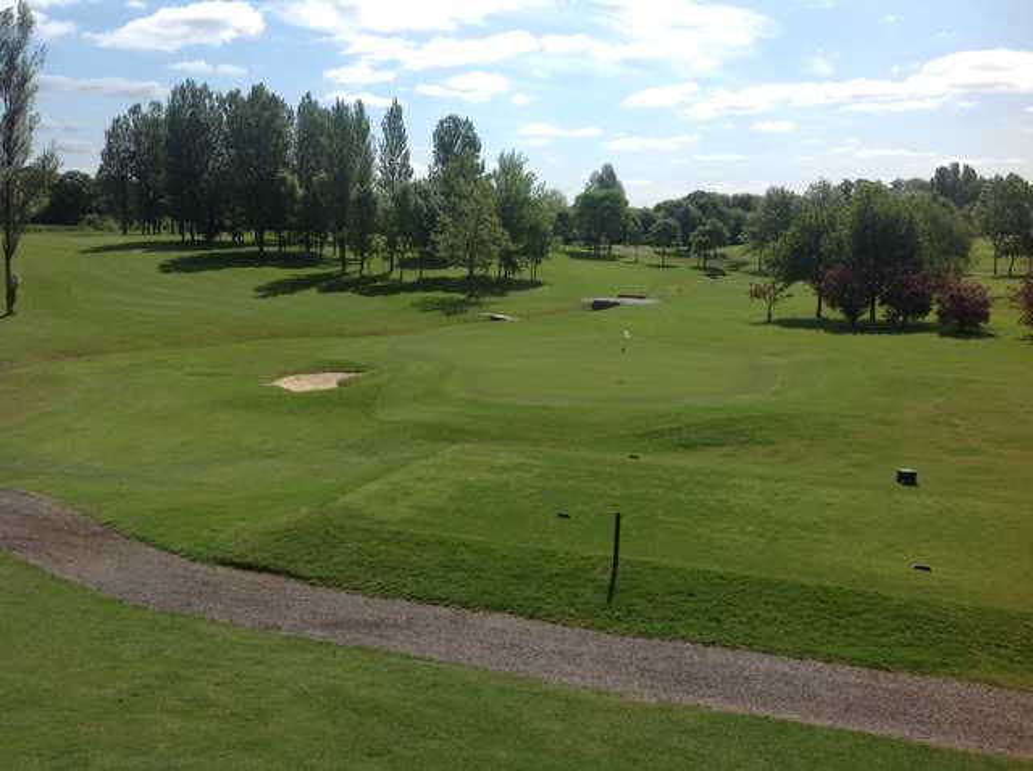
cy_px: 386
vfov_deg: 40.6
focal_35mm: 35
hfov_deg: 52.7
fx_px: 1043
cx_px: 516
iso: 50
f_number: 2.4
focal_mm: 4.28
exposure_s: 1/3030
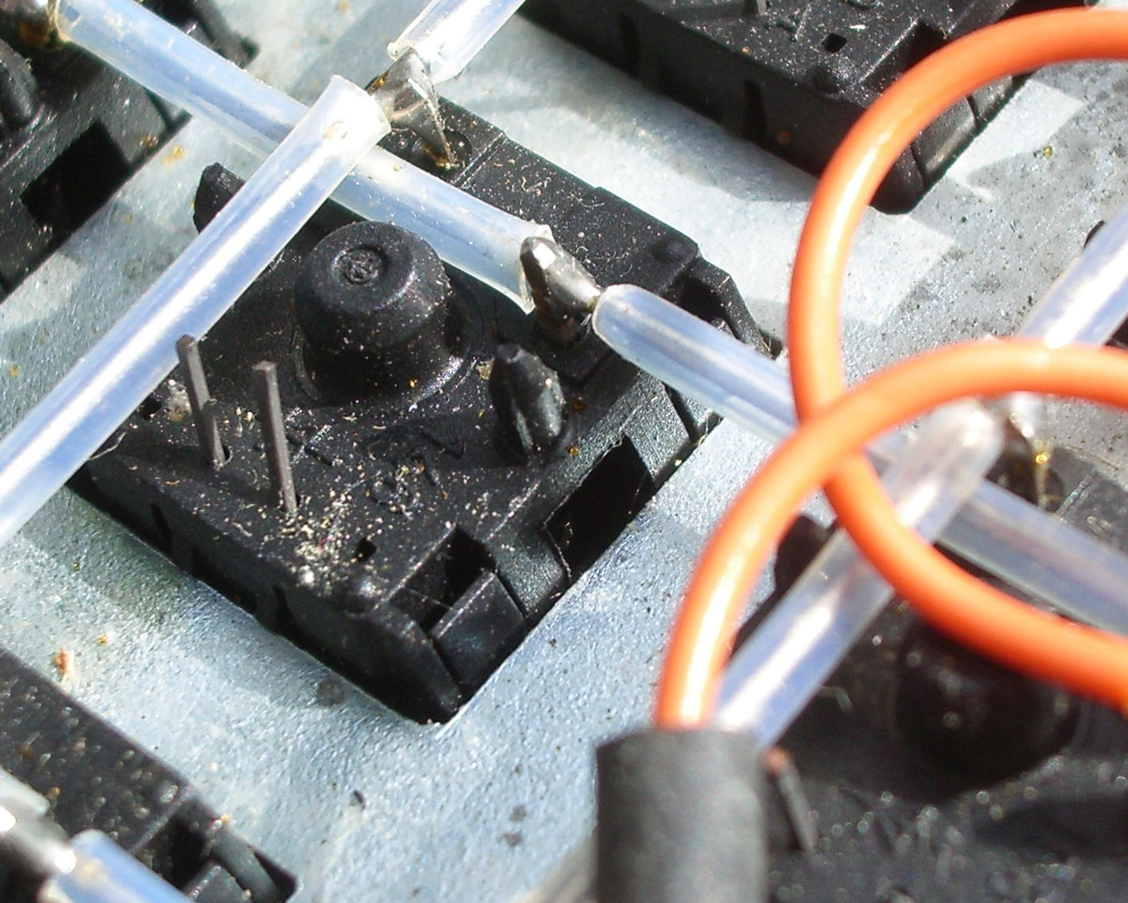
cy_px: 461
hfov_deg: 17.8
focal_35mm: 108
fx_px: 3607
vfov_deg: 14.3
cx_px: 638
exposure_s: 1/400
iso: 80
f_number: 3.5
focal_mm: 10.2
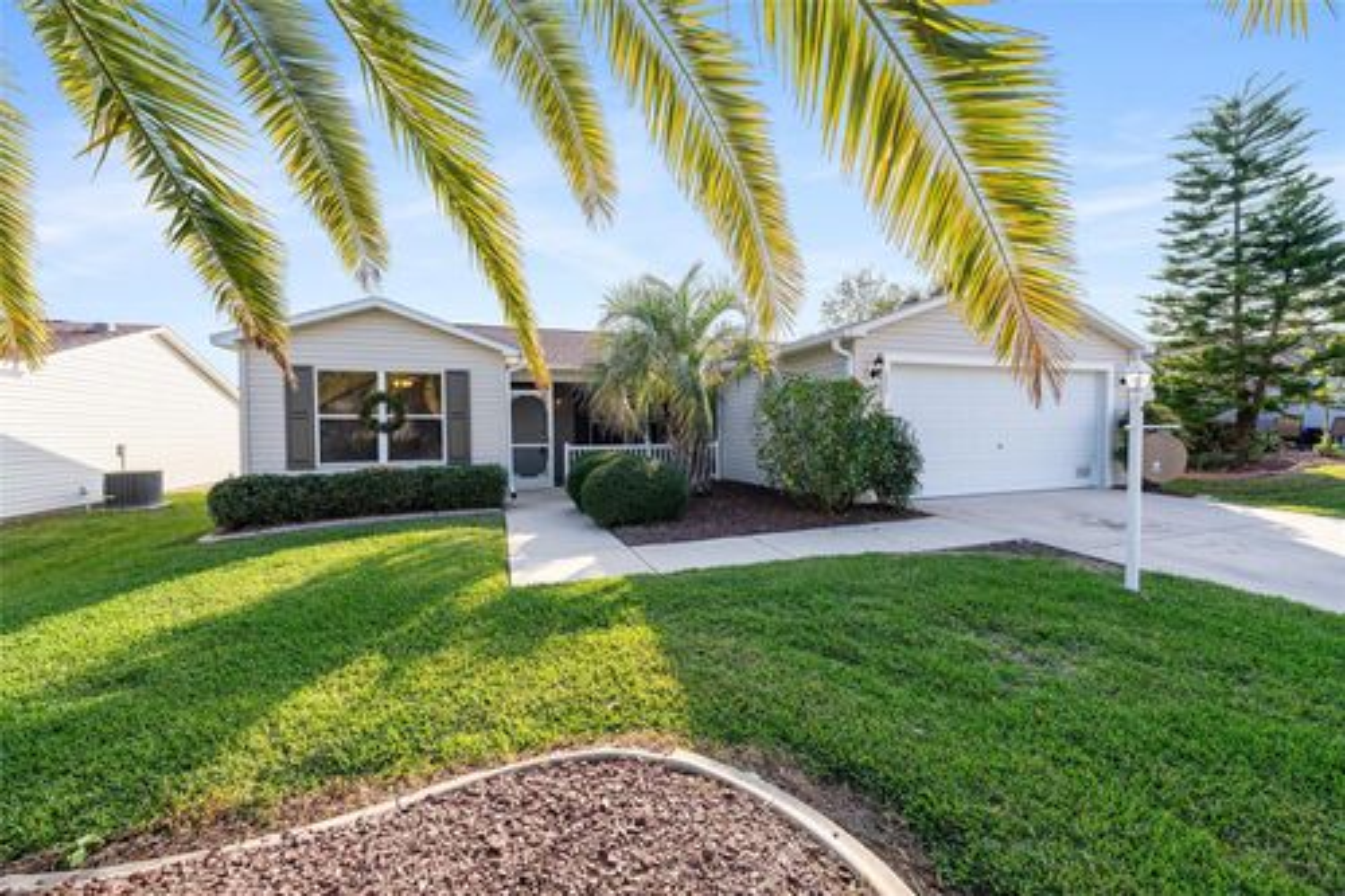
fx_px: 523
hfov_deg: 104.3
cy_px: 448
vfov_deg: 81.2
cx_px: 672
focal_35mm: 14
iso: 200
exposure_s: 1/400
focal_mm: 14
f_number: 7.1
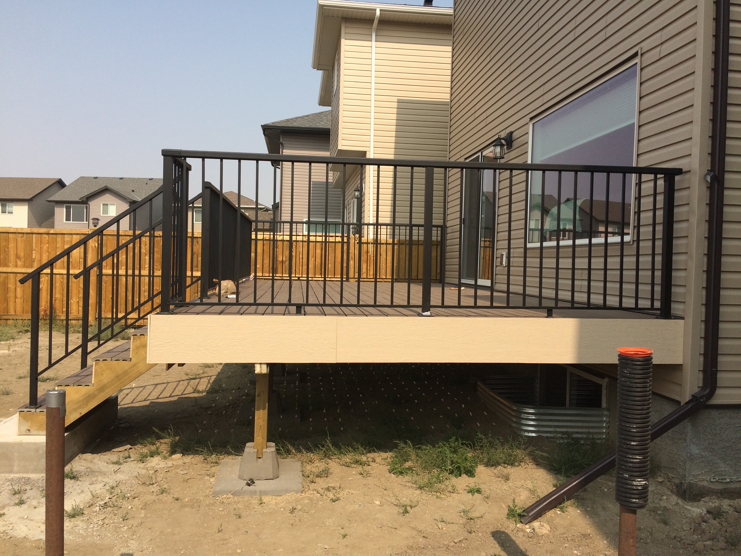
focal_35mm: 29
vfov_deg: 48.2
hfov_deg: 61.7
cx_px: 370
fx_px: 621
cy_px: 278
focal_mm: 4.15
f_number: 2.2
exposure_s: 1/2053
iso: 32
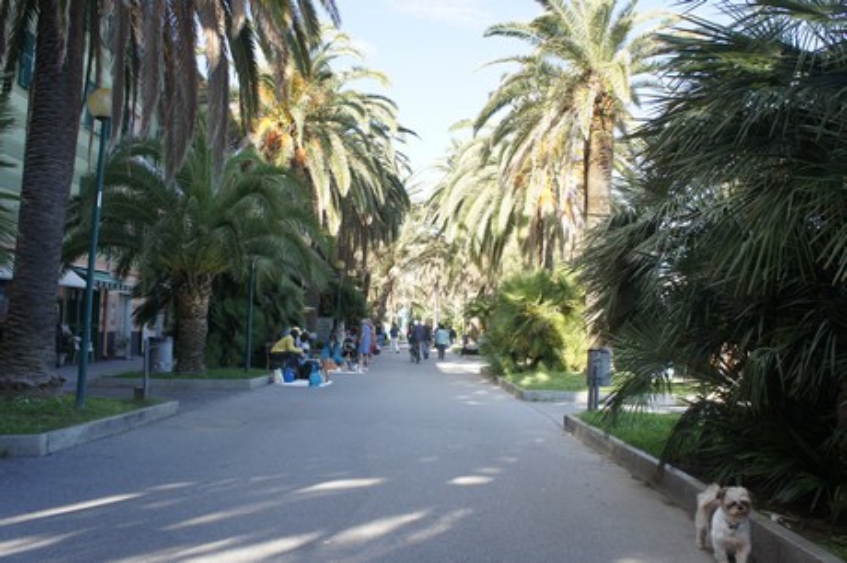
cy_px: 282
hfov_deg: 62.0
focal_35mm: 30
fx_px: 705
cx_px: 424
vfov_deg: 43.5
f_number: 6.3
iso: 200
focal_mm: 20
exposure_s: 1/100
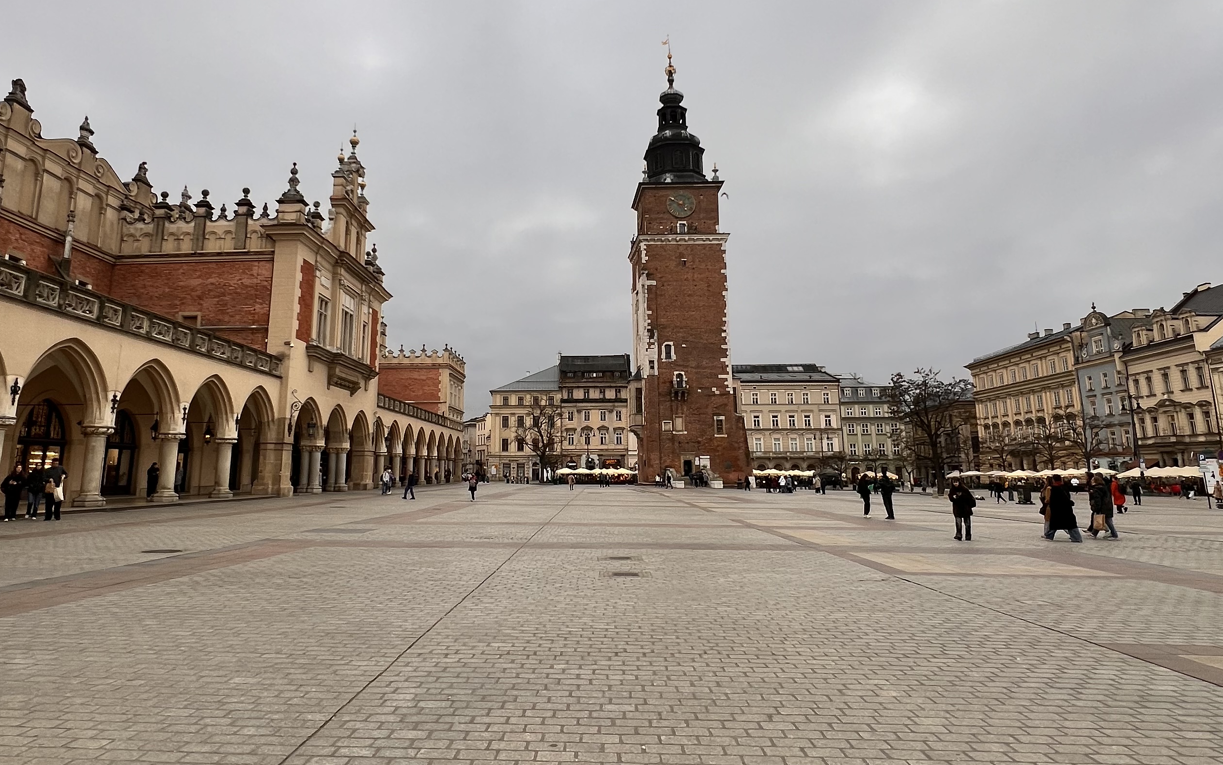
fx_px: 733
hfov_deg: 79.5
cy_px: 304
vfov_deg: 54.6
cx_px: 555
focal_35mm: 22
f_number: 1.8
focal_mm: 1.57
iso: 32
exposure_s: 1/144
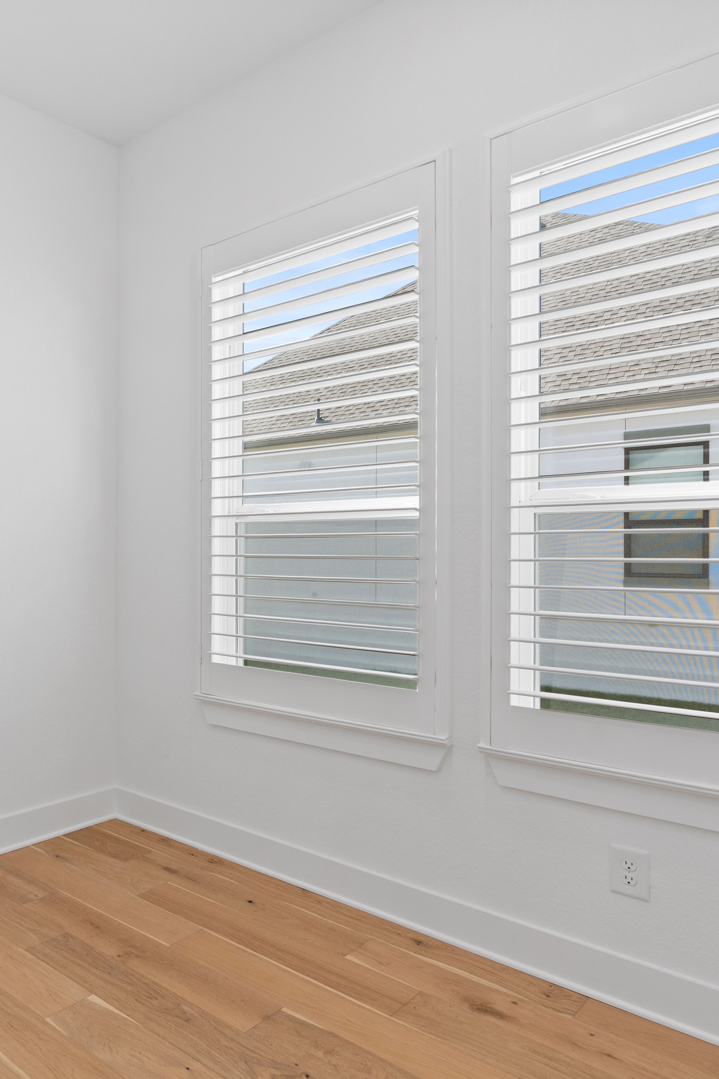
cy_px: 552
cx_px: 20
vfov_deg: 71.5
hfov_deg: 44.6
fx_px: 749
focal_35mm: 25
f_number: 7.1
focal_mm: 16
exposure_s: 1/40
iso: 320
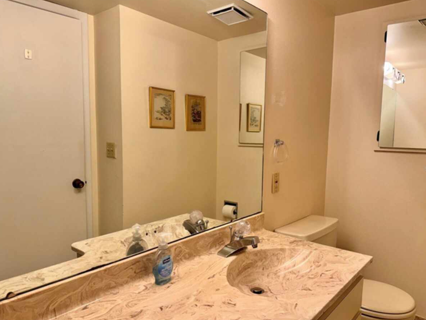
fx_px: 320
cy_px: 168
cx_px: 222
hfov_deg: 67.3
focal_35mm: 26
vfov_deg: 53.0
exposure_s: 1/148
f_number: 1.78
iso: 100
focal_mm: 6.76
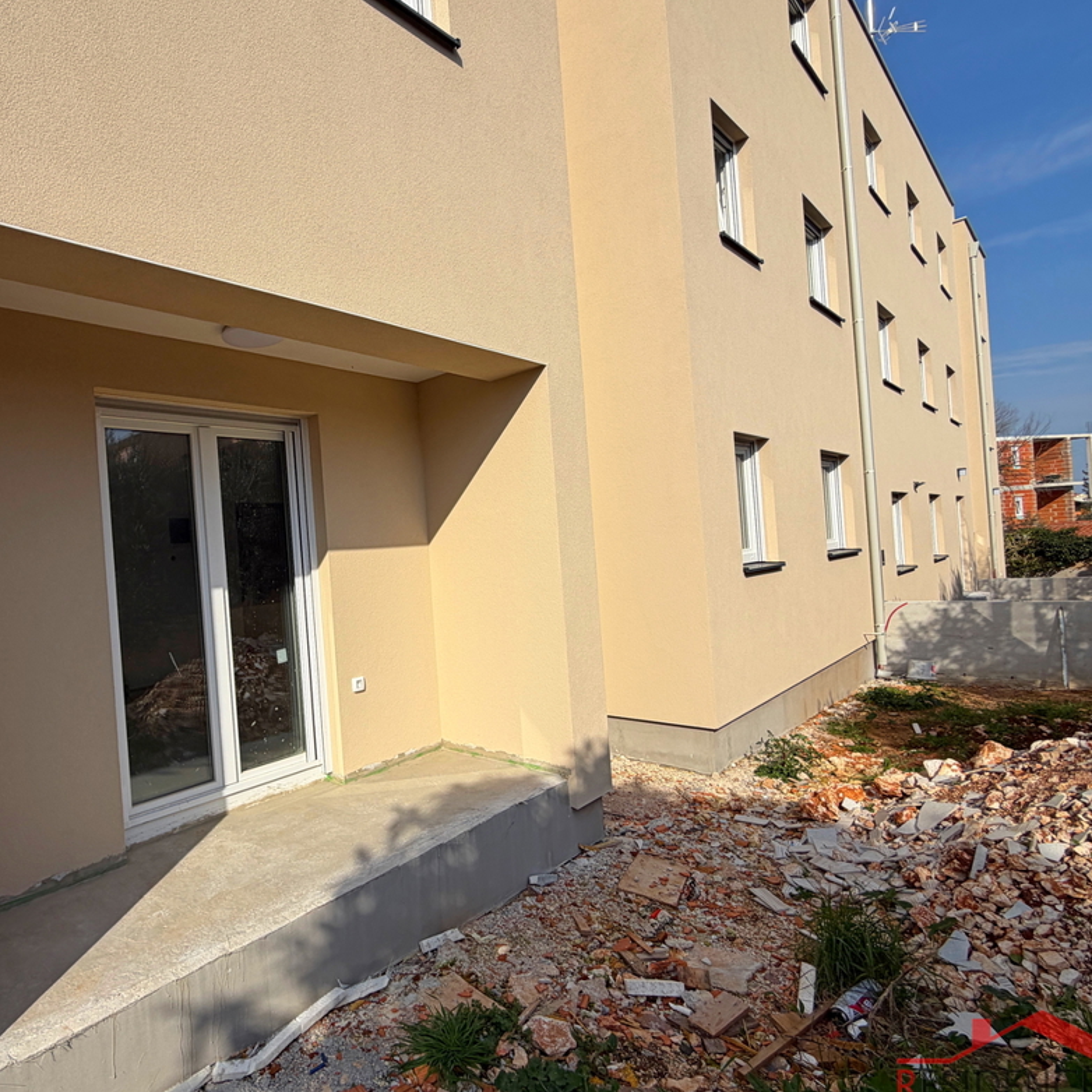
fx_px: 678
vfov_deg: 77.7
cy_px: 563
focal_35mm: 19
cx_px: 344
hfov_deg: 74.7
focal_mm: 2.22
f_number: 2.2
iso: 20
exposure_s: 1/1312
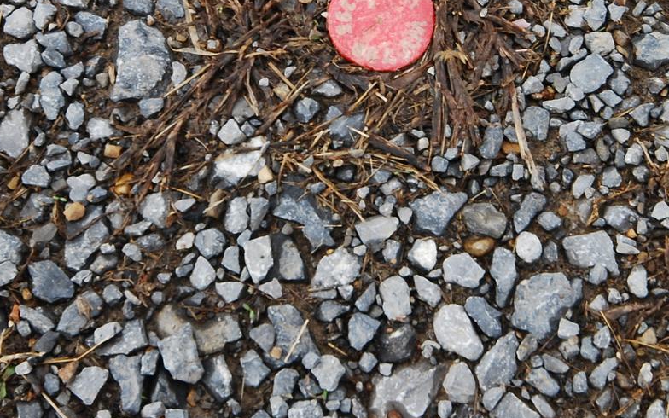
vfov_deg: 16.0
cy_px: -5
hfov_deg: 25.8
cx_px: 410
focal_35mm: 80
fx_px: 1459
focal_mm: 20
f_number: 8
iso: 200
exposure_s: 1/80
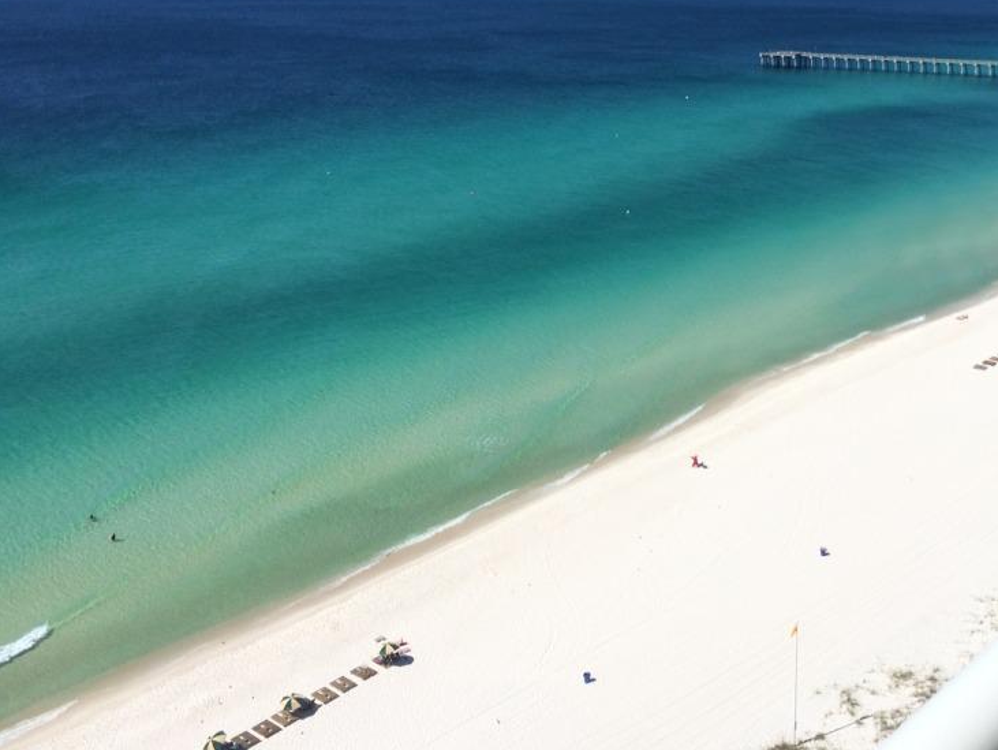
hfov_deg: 43.9
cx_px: 696
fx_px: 1211
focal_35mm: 42
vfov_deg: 34.3
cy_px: 314
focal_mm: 4.12
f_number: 2.2
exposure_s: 1/3425
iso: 40
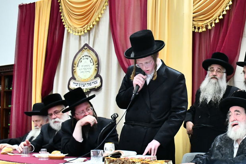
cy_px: 86
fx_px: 431
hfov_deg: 30.3
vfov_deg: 21.6
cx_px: 227
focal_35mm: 63
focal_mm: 28
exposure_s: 1/160
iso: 5000
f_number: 5.6
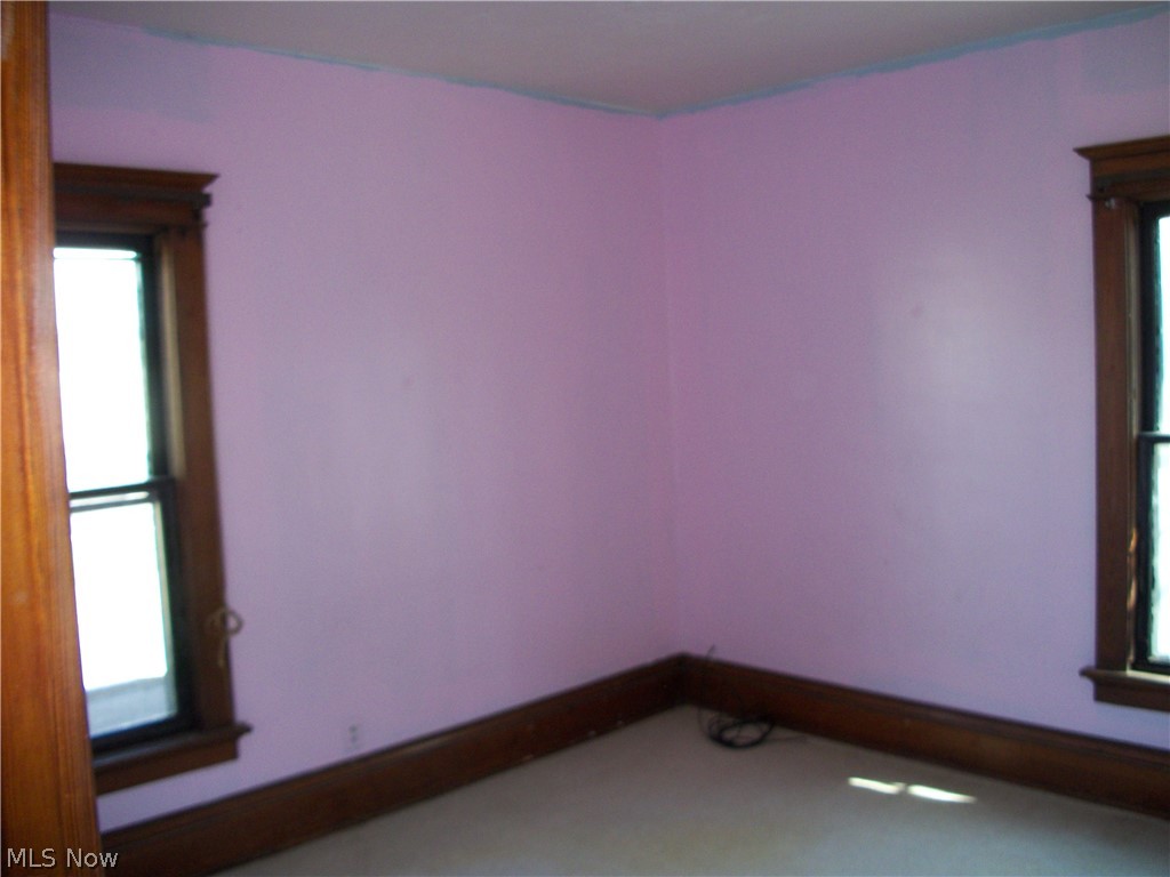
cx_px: 585
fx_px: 1082
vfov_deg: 44.2
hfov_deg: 56.8
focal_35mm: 32
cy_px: 438
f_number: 2.9
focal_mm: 5.7
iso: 160
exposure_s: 1/60
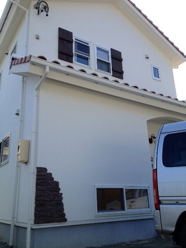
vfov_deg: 52.6
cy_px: 124
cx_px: 93
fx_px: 251
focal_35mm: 35
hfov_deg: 40.7
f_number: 2.4
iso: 64
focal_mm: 4.28
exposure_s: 1/635
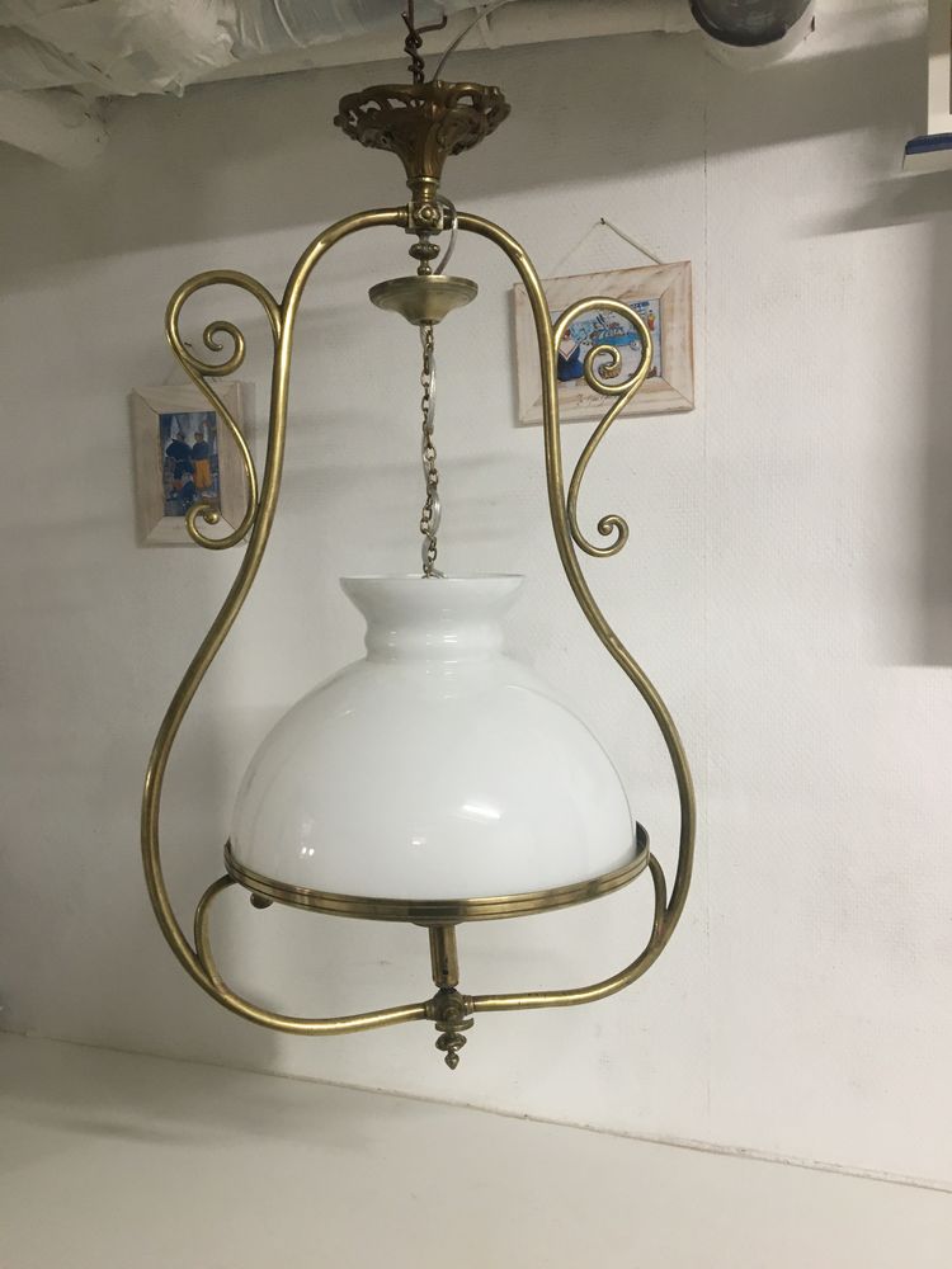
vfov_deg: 61.7
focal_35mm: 29
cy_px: 634
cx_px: 476
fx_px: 1063
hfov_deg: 48.2
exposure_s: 1/33
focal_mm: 4.15
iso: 125
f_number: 2.2
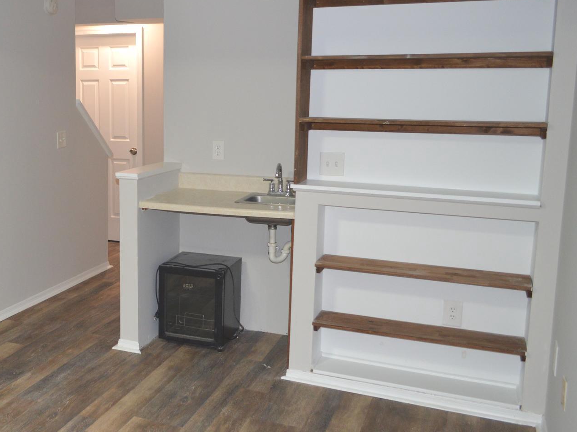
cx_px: 112
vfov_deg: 34.3
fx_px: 700
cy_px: 195
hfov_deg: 42.7
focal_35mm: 42
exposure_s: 1/60
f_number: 3.5
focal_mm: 18
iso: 720
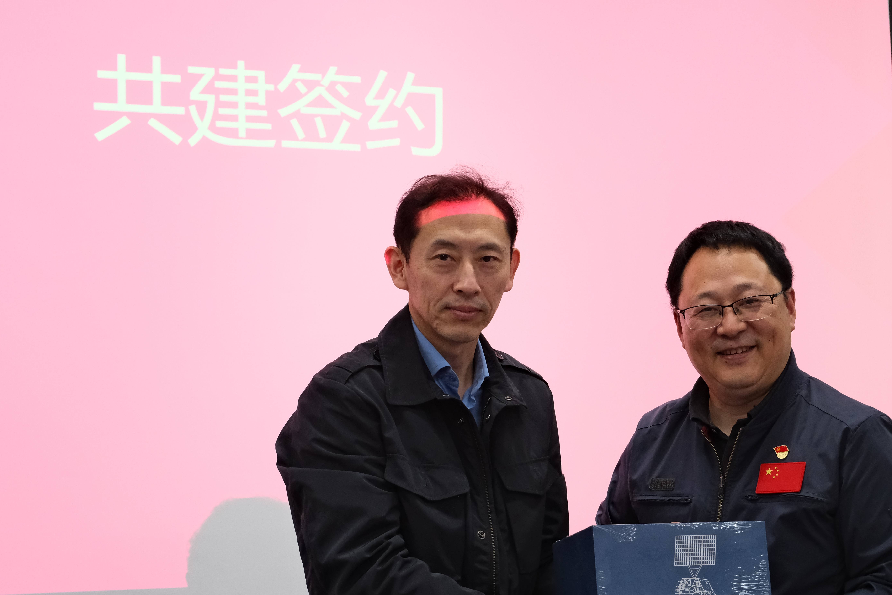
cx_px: 504
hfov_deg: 28.8
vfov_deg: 19.4
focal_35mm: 70
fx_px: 1734
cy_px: 383
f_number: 4.9
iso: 2000
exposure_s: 1/60
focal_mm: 33.3
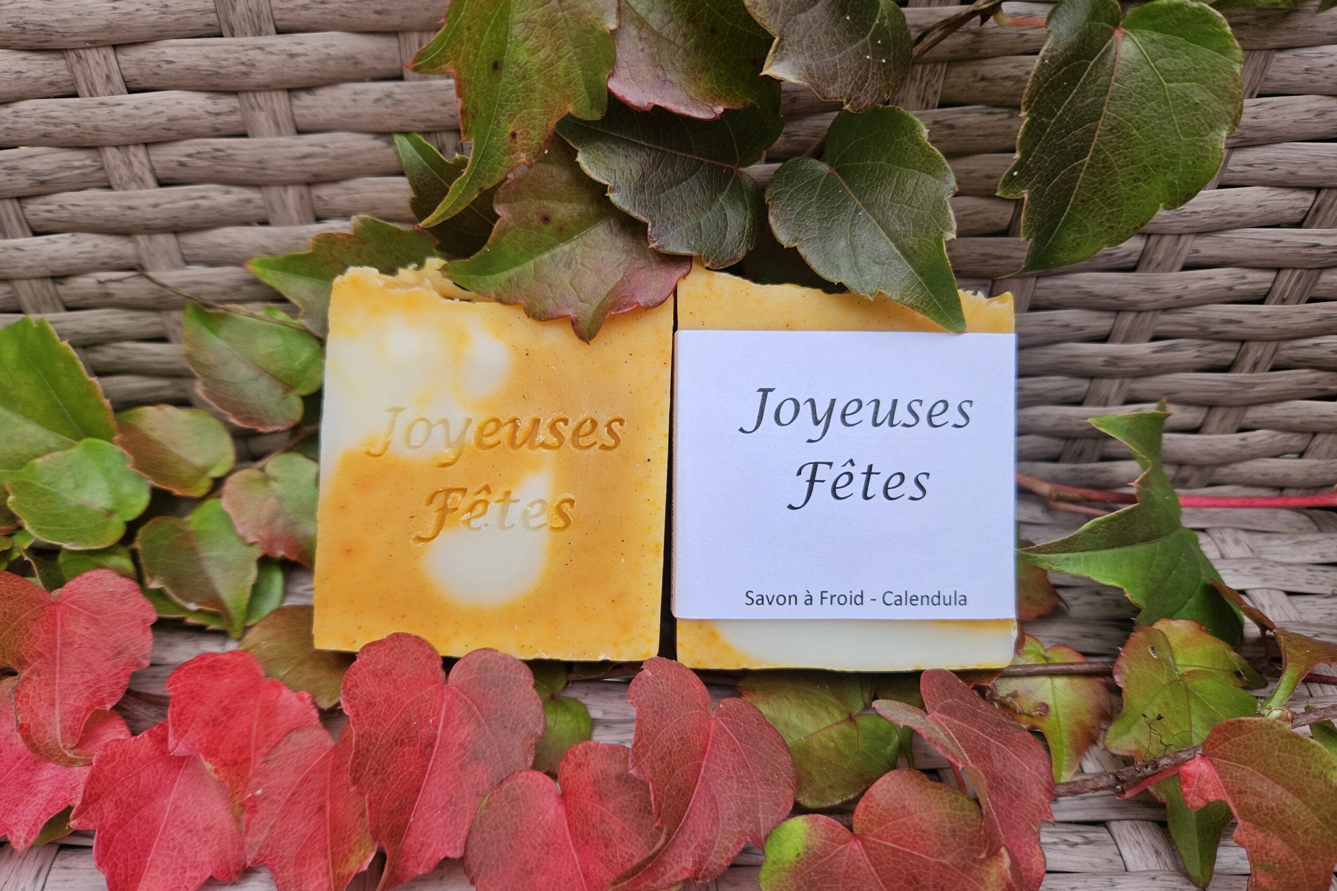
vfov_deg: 53.1
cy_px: 467
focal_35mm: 24
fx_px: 891
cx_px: 669
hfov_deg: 73.7
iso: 40
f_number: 1.8
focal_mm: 5.4
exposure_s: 1/206
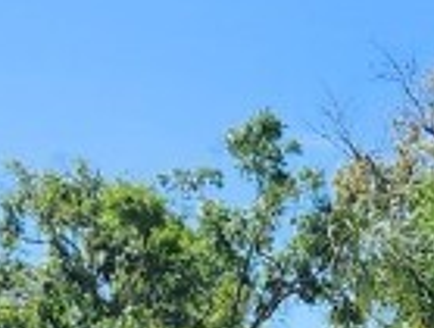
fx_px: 2124
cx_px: 540
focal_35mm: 169
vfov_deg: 8.1
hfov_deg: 11.4
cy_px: 818
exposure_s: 1/1053
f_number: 1.8
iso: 25
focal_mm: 5.54
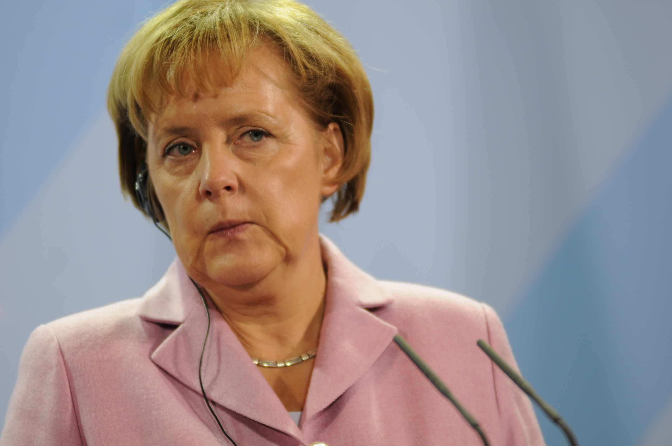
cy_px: 223
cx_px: 336
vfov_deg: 4.6
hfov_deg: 6.9
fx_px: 5593
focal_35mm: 300
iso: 250
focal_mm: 200
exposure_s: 1/125
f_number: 2.8
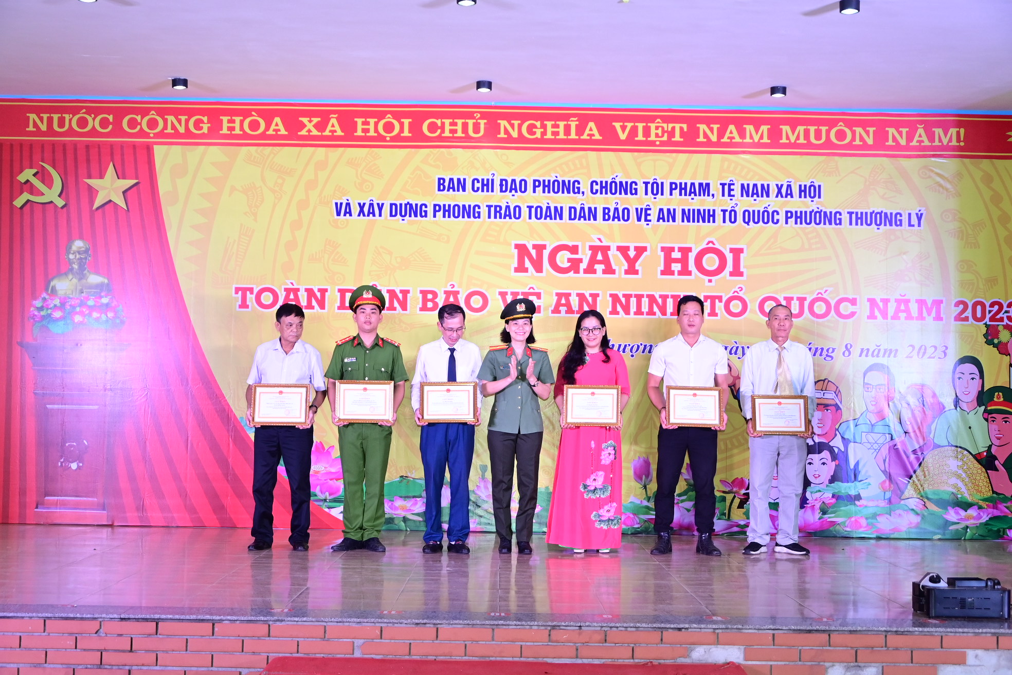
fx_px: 1434
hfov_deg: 38.9
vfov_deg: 26.5
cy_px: 338
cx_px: 506
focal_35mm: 51
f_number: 4.2
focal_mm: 34
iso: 1000
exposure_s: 1/200
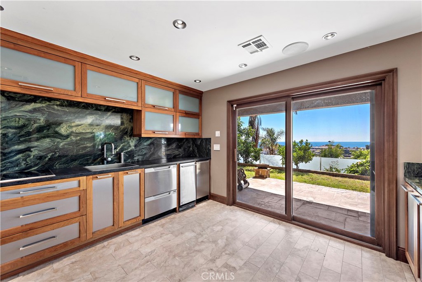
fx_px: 164
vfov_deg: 81.2
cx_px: 211
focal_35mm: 14
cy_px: 141
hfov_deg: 104.2
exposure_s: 1/160
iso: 125
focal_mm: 14
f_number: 7.1
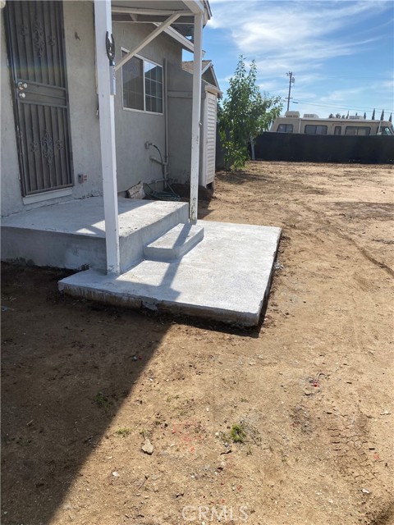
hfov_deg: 53.1
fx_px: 395
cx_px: 197
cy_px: 262
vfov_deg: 67.3
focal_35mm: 26
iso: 32
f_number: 1.8
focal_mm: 4.25
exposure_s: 1/3205
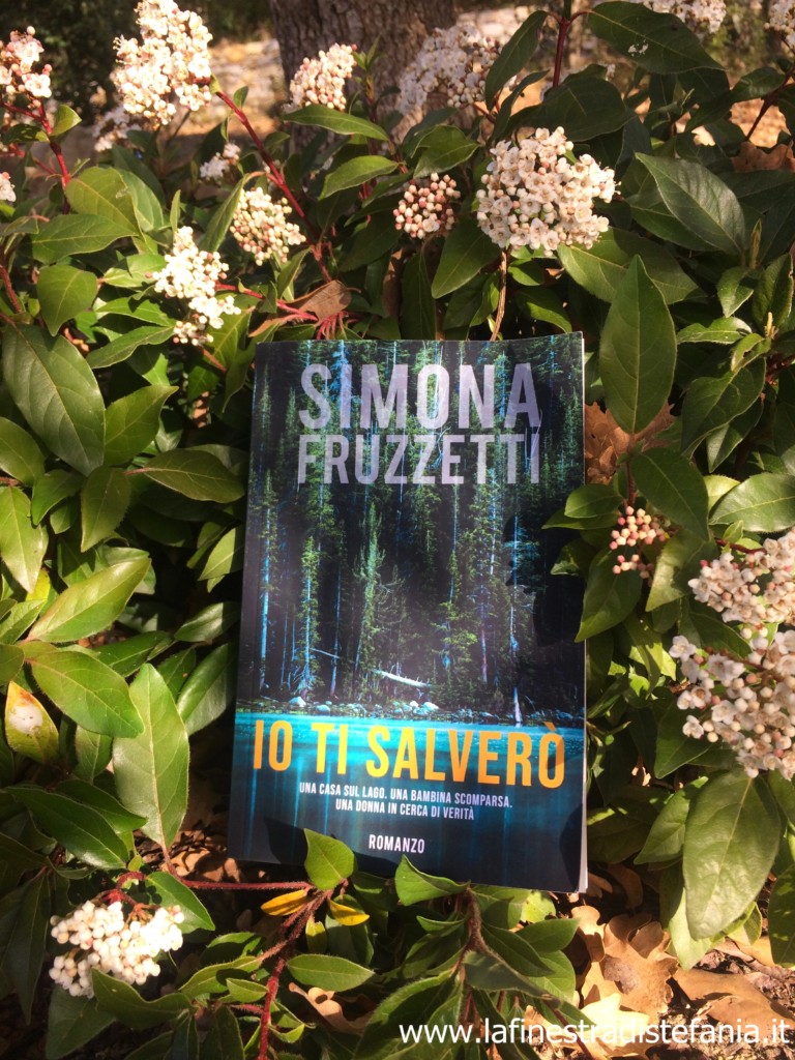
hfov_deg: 48.2
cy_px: 530
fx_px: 888
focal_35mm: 29
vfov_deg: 61.7
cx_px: 398
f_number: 2.2
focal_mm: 4.15
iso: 32
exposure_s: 1/684
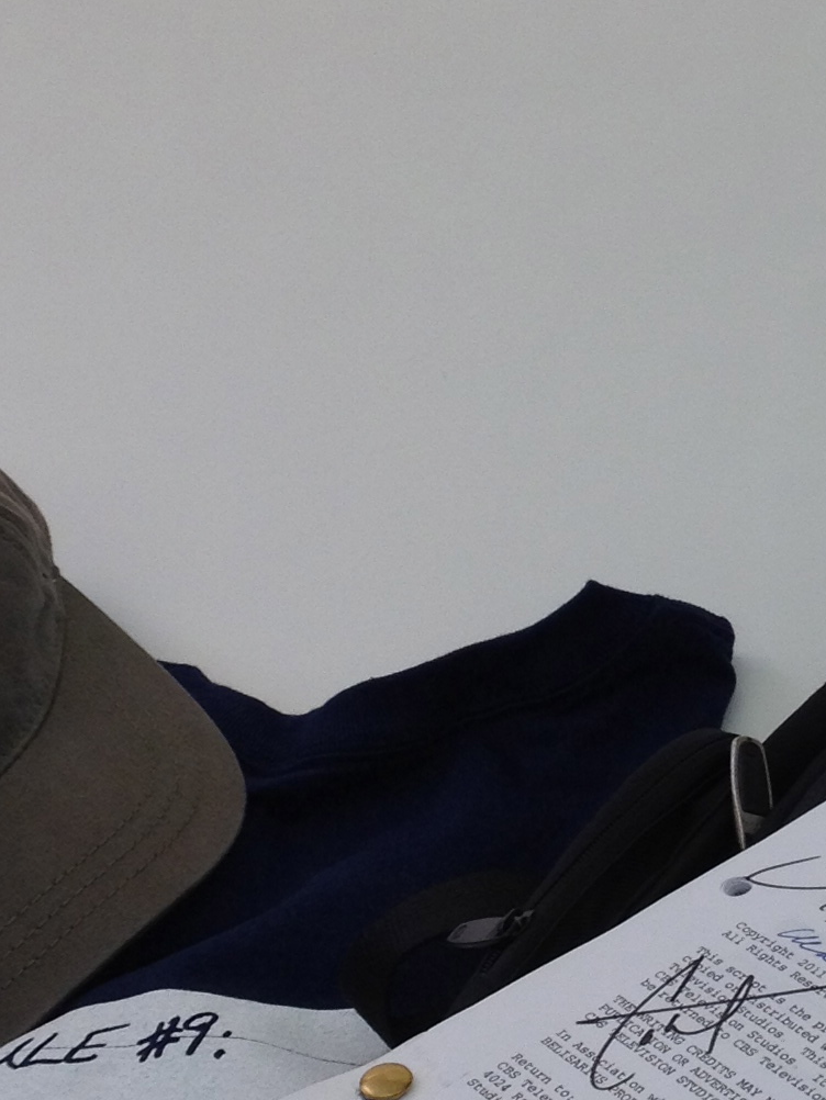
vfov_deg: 17.3
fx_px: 3625
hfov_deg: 12.9
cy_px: 591
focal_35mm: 114
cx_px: 781
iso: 64
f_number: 2.4
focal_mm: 4.28
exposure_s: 1/137
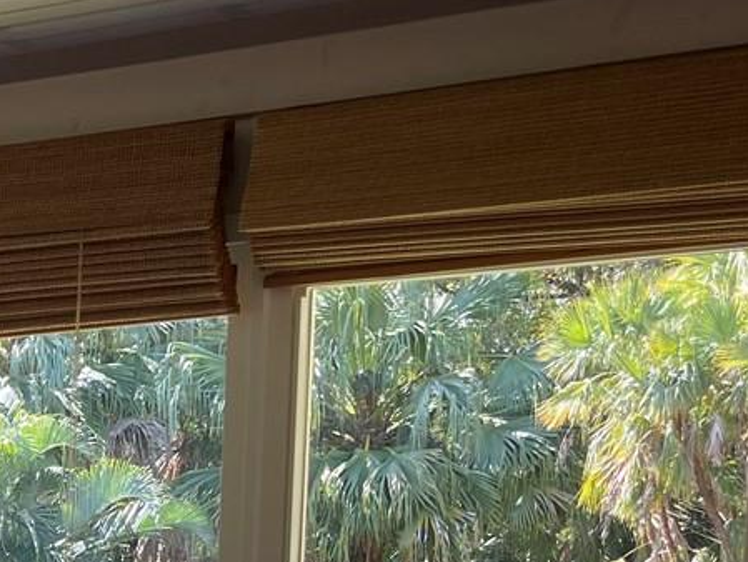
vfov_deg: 15.2
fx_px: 1924
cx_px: -203
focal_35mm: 89
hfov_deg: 20.3
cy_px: 881
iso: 32
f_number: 1.6
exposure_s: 1/161
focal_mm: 5.1
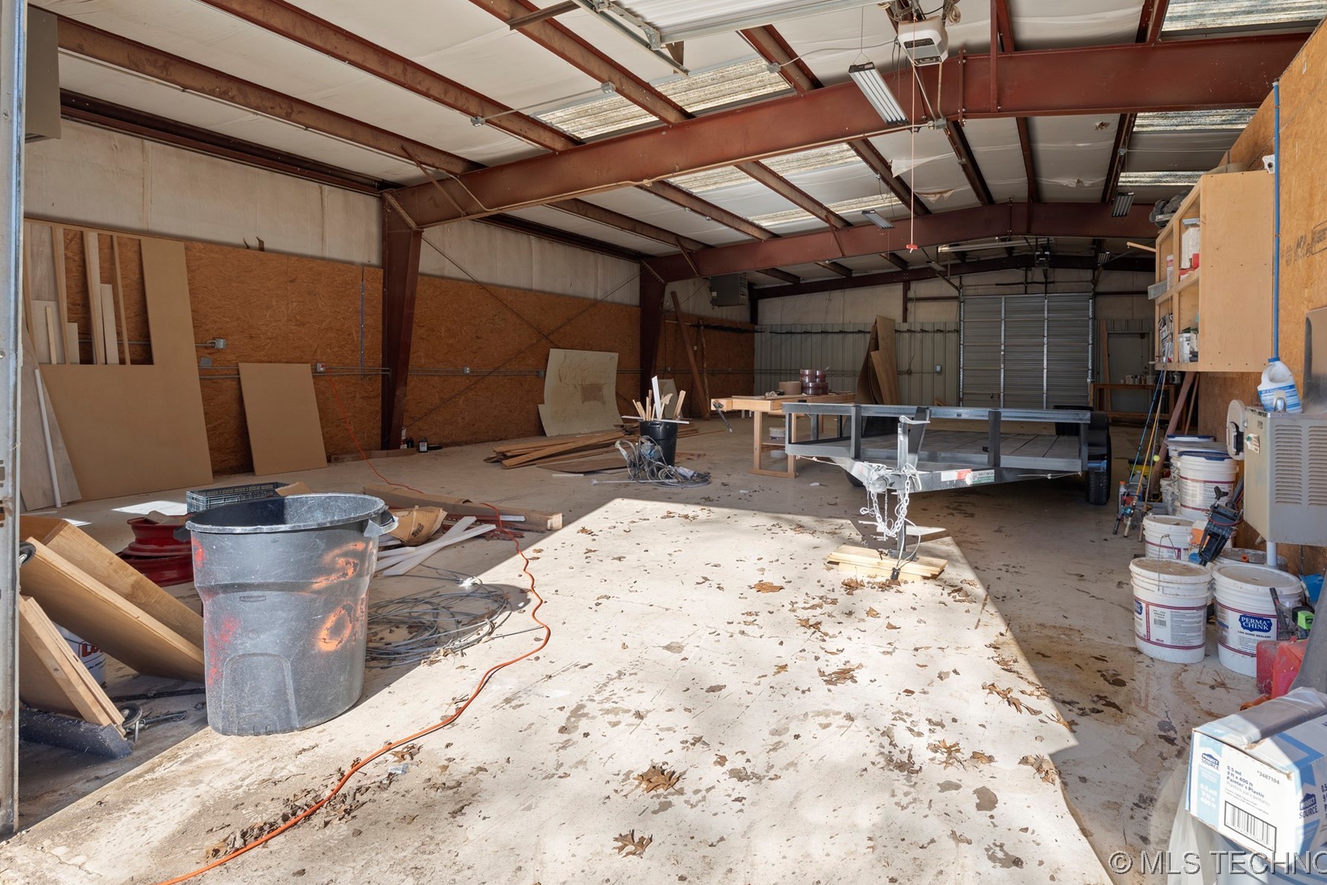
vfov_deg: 64.1
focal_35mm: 19
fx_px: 700
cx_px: 771
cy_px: 367
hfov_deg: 86.2
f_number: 8
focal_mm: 16
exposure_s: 1/15
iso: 160
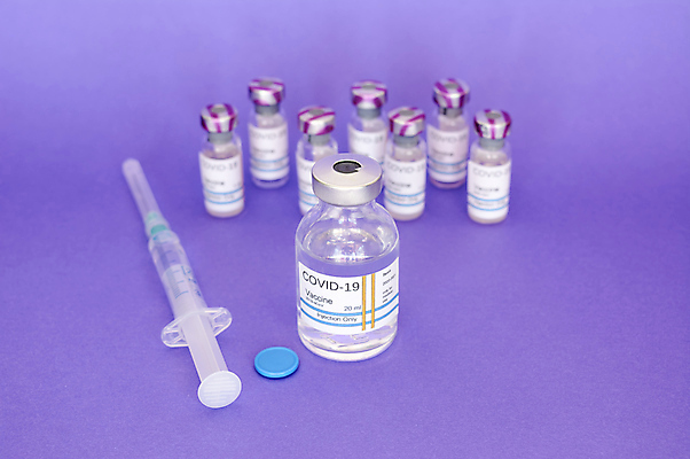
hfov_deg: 33.4
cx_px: 345
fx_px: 1149
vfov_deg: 22.6
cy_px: 230
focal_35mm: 60
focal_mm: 40
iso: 100
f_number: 8
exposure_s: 1/8
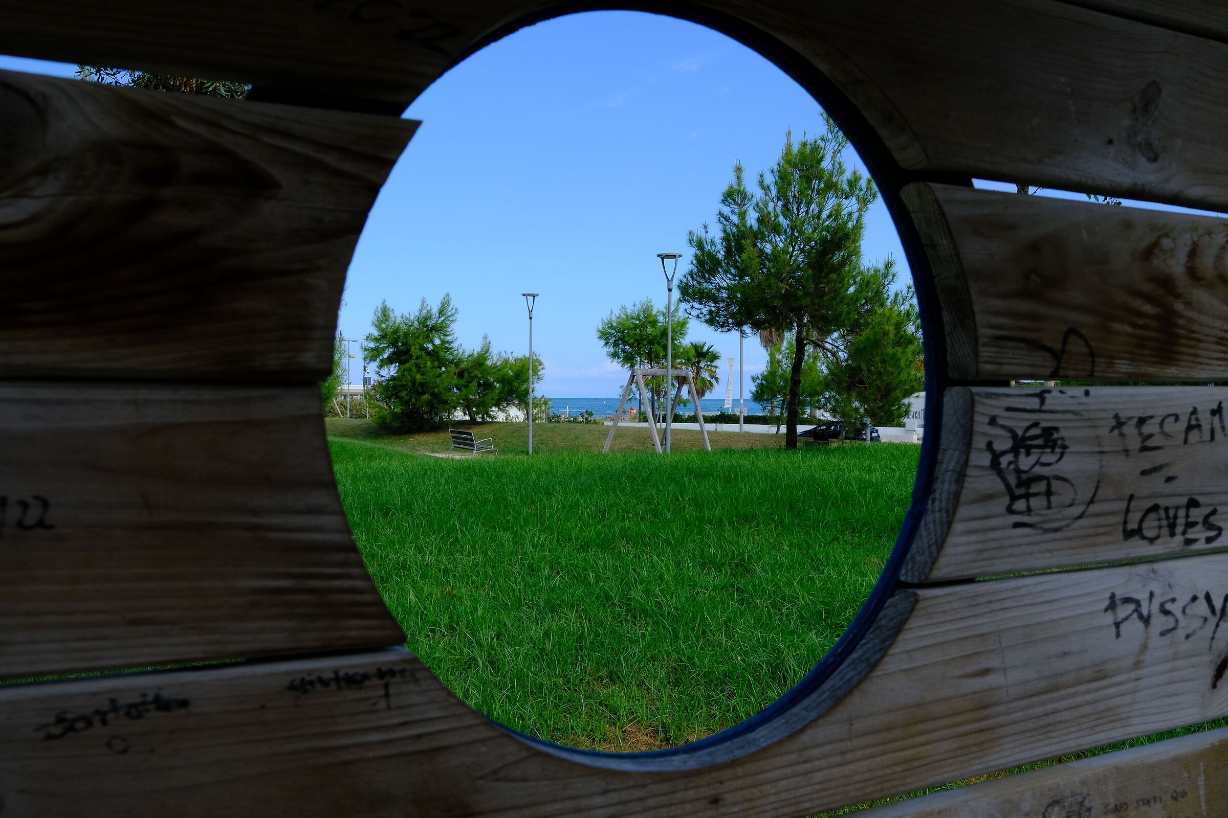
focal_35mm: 35
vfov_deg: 37.9
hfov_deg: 54.4
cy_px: 409
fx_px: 1194
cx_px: 614
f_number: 13
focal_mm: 23
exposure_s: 1/160
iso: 320
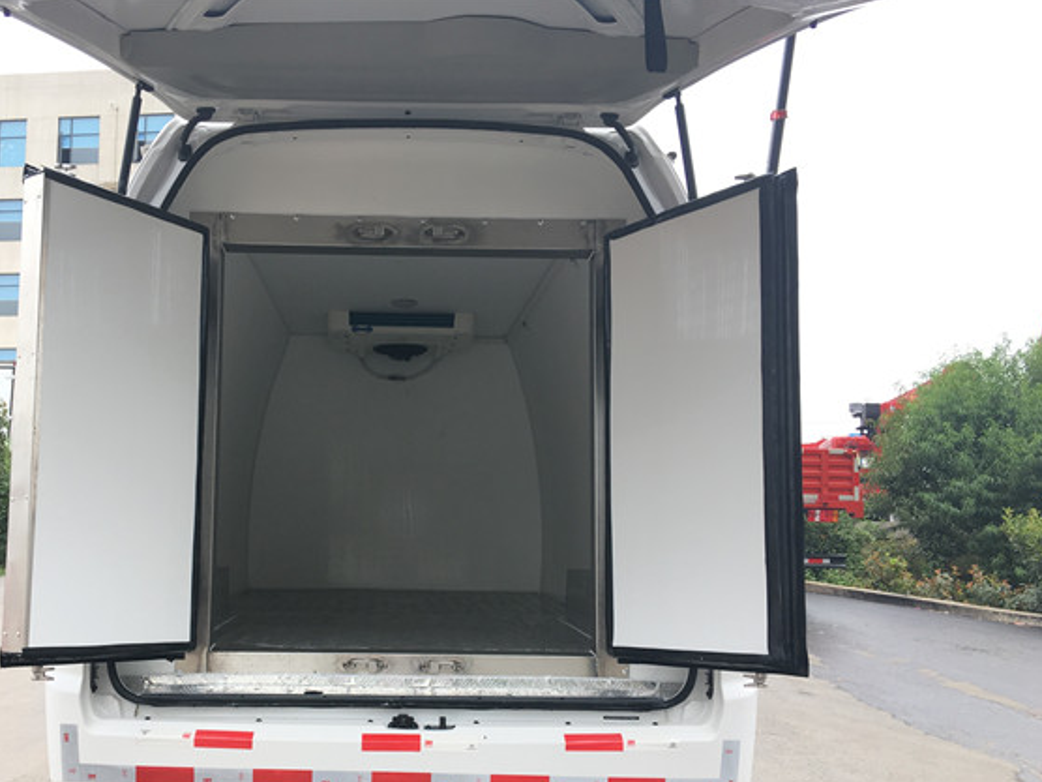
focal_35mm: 37
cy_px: 493
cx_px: 409
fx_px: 1114
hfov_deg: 49.8
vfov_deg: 38.4
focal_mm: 4.15
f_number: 2.2
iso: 25
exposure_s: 1/316
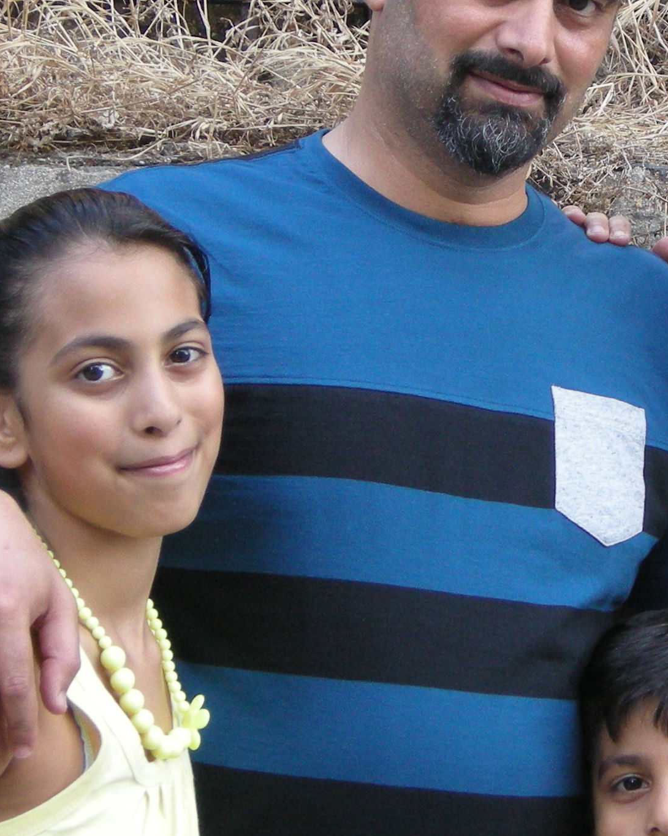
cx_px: 645
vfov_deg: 11.9
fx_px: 4004
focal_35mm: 162
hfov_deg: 9.5
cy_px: 269
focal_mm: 12.9
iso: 141
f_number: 3.5
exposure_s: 1/53.6
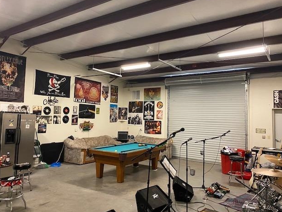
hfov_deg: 65.3
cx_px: 137
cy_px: 104
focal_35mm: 27
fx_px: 220
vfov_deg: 51.4
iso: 500
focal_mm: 4.25
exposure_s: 1/60
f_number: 1.8
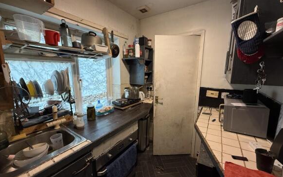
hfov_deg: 101.5
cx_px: 142
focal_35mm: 15
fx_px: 116
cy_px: 90
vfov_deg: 74.7
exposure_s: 1/50
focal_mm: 2.22
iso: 160
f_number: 2.2
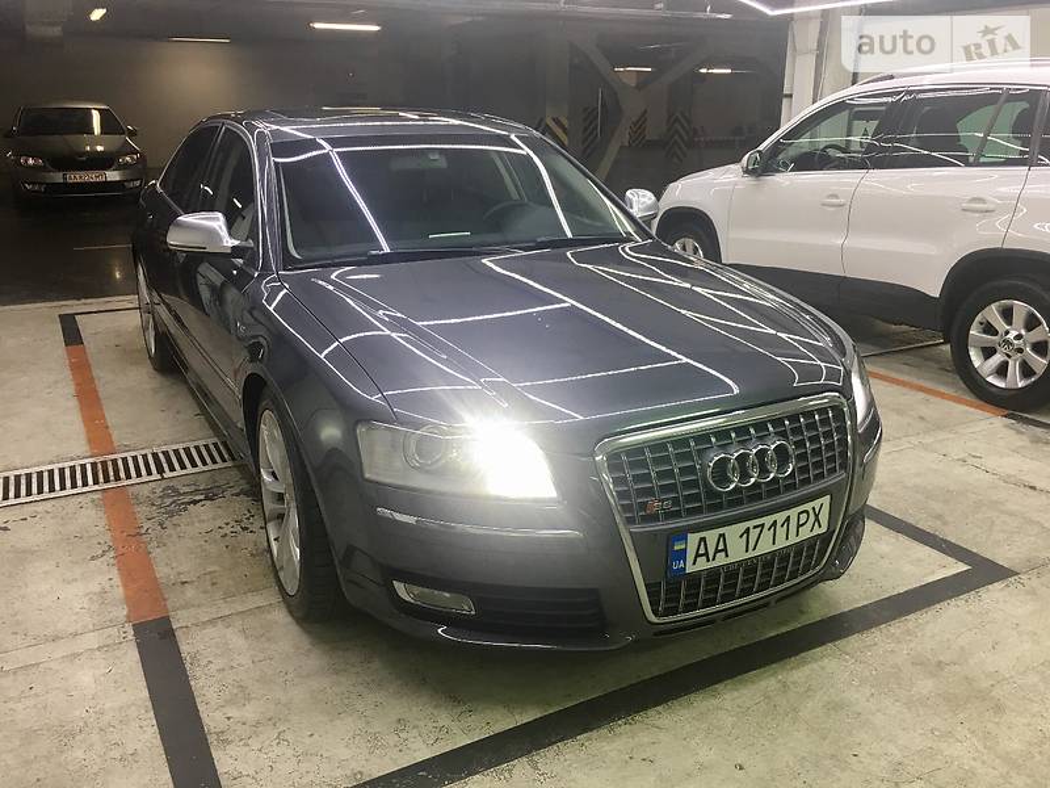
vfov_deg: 48.2
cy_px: 394
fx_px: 880
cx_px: 525
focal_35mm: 29
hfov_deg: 61.7
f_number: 2.2
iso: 32
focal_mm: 4.2
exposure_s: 1/17
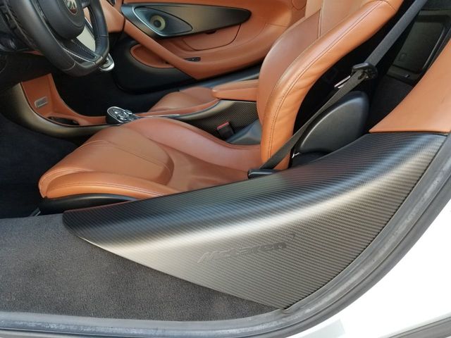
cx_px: 226
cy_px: 169
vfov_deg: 53.1
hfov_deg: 67.3
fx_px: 339
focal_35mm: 26
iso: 100
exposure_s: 1/100
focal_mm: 4.3
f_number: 1.7
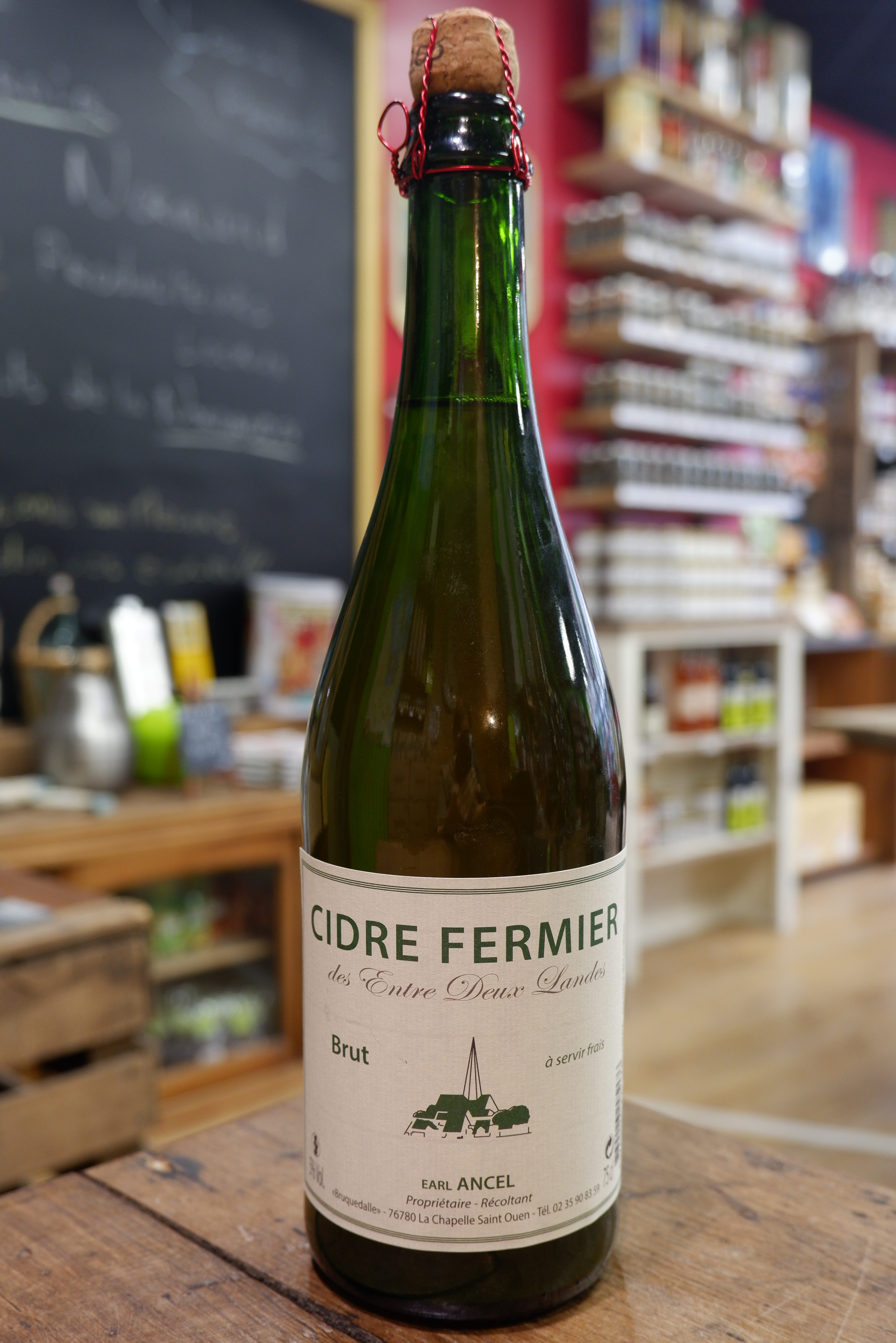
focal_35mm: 36
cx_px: 448
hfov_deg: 36.9
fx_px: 1344
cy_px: 672
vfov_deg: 53.1
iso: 640
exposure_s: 1/34
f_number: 4.4
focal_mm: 24.2
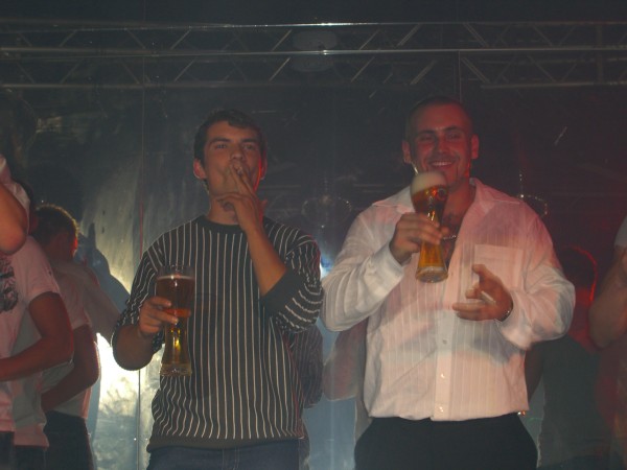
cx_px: 314
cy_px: 235
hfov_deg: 24.4
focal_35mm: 80
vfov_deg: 18.4
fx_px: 1449
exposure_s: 1/60
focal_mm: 16.6
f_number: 4.4
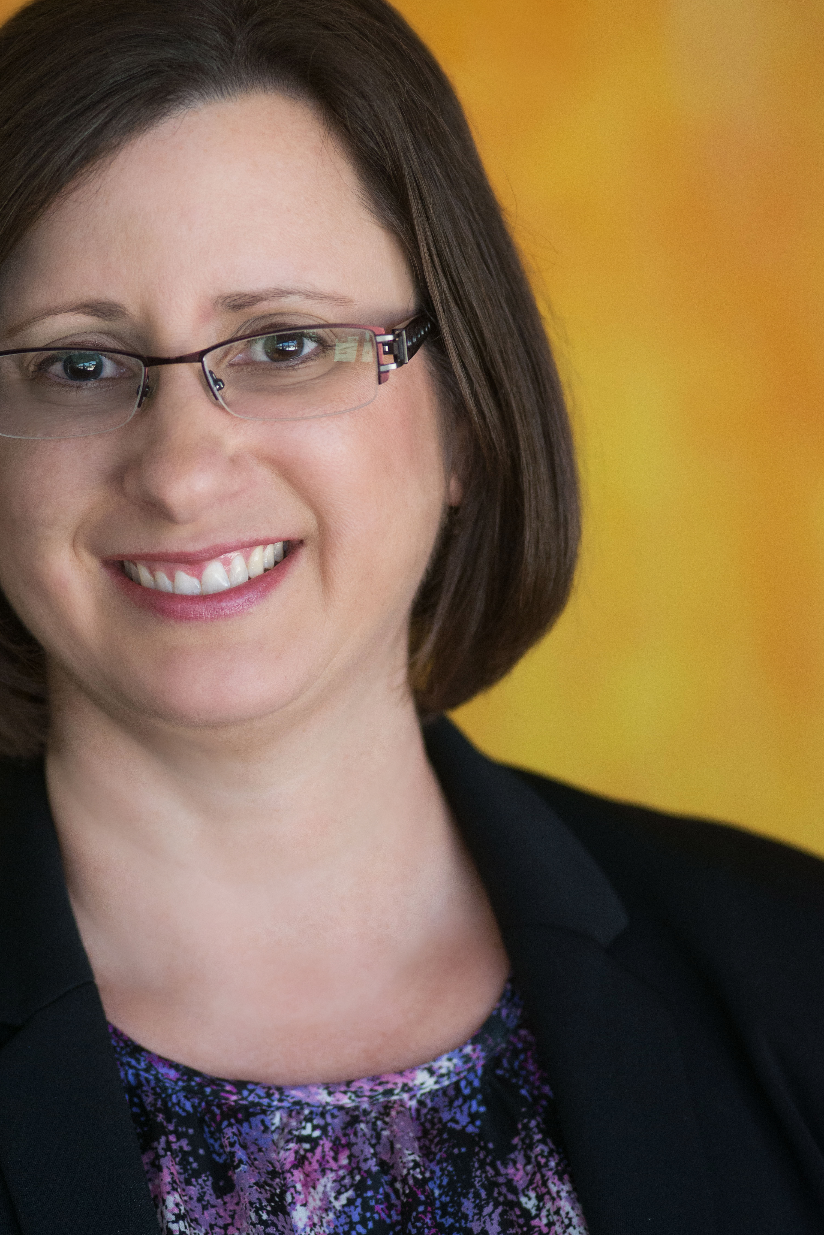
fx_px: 5900
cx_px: 280
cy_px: 677
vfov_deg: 11.9
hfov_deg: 8.0
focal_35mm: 172
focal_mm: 125
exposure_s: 1/200
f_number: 3.5
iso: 1250
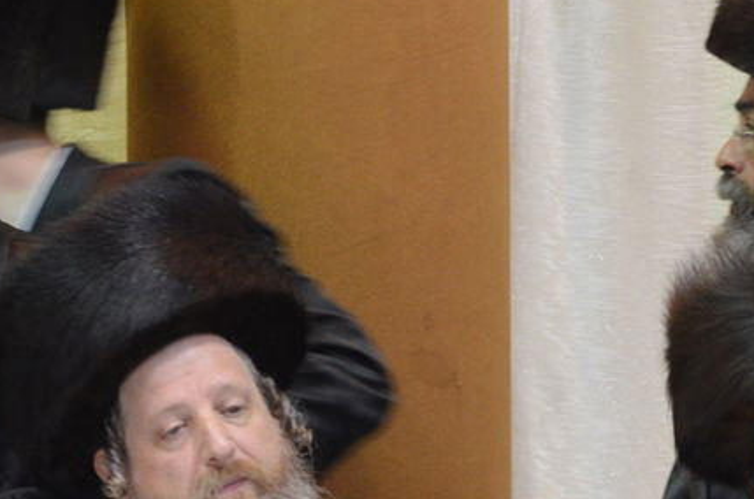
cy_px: 462
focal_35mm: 662
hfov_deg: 3.1
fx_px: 13838
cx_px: 378
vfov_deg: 2.1
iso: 1600
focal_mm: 185
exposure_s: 1/30
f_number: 5
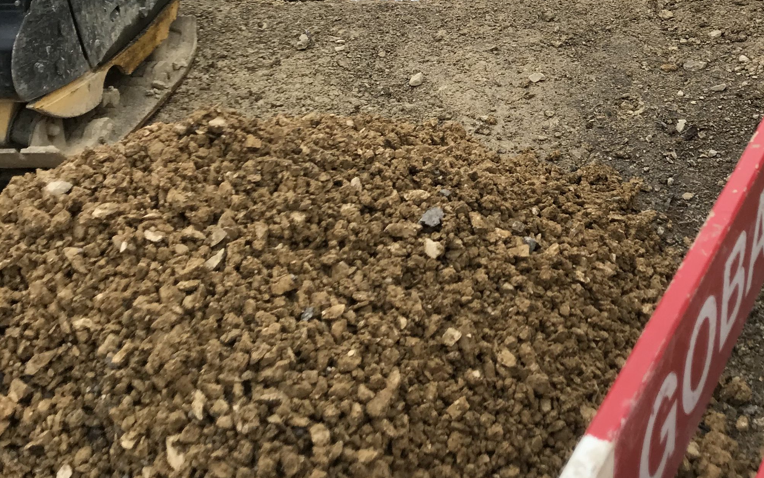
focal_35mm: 60
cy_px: -90
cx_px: 577
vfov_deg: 20.3
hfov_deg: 33.3
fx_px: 1249
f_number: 1.8
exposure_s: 1/272
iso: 20
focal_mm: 3.99
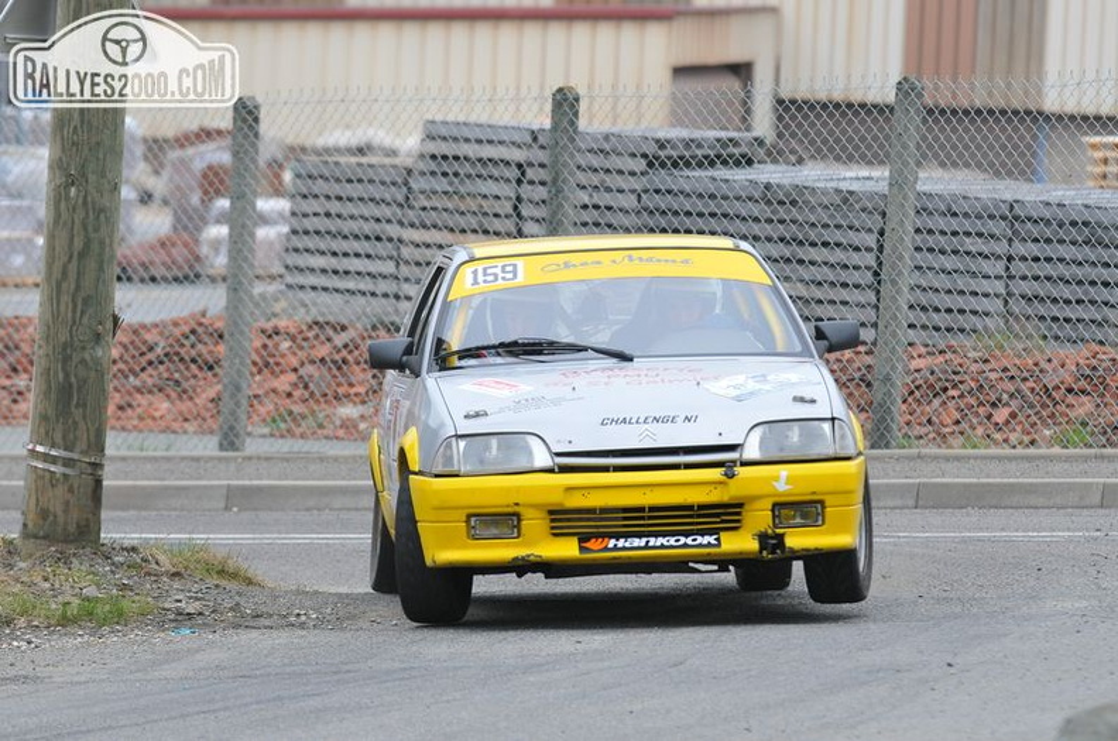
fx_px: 9765
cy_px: 370
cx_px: 559
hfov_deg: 6.6
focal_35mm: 315
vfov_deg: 4.3
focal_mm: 210
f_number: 6.3
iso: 800
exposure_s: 1/800
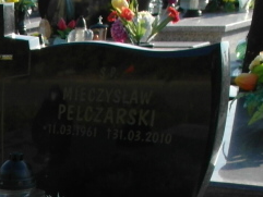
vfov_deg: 12.9
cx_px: -230
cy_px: 372
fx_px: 775
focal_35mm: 102
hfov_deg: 15.9
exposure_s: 1/350
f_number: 3.9
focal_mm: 5.2
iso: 80
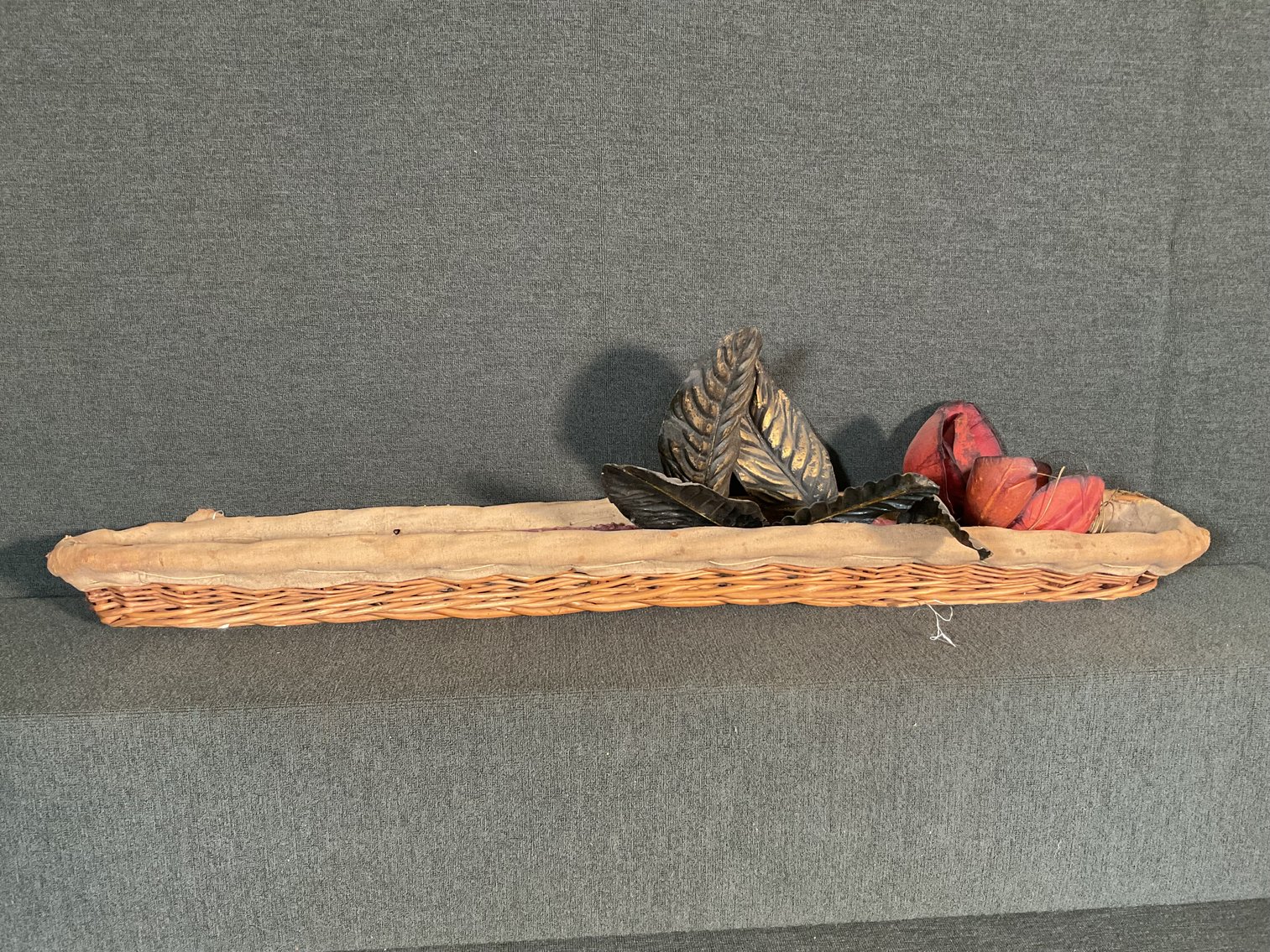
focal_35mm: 29
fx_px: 1064
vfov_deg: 48.2
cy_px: 476
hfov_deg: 61.7
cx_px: 635
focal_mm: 3
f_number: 1.8
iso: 160
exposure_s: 1/60
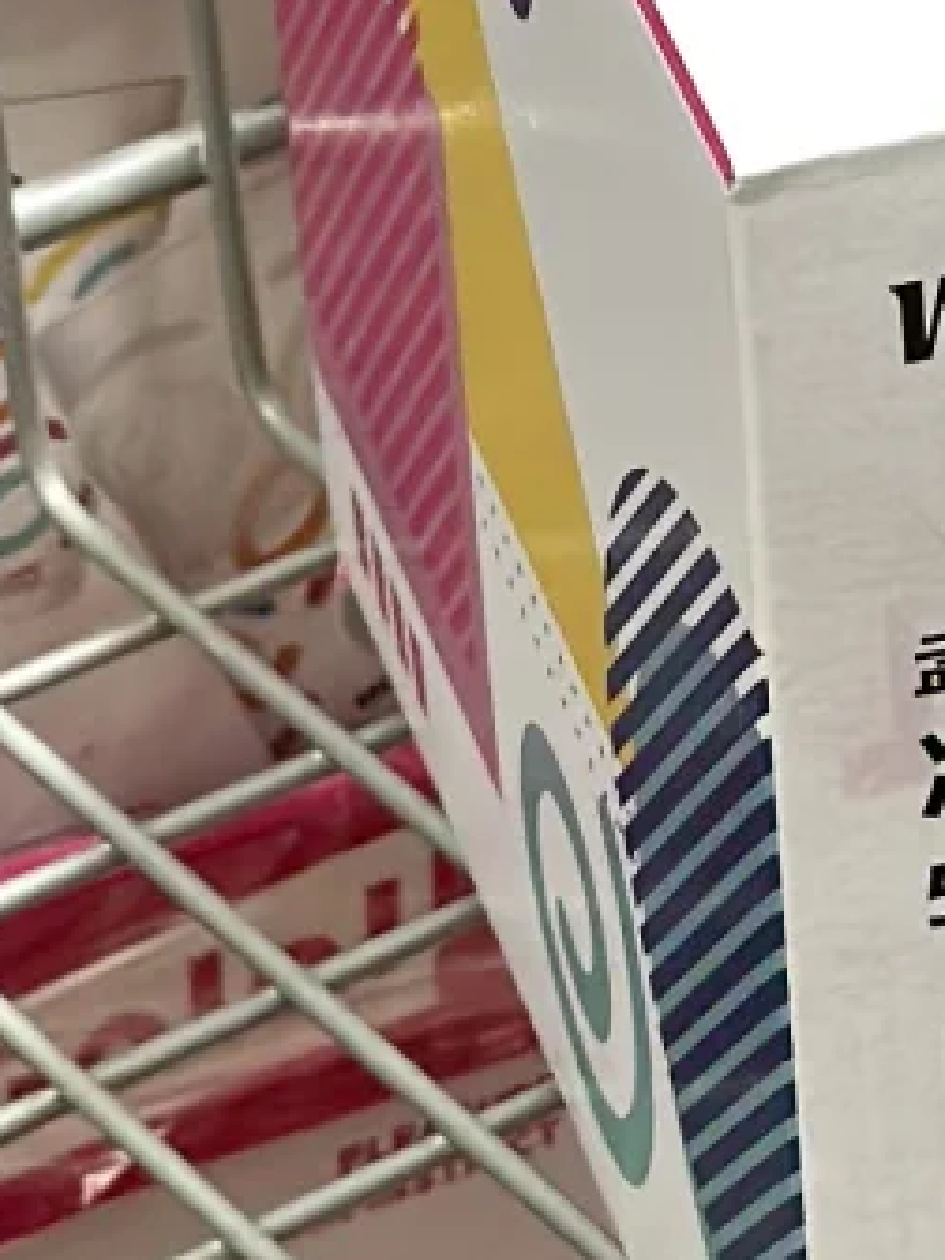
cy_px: -709
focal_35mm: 150
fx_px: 5460
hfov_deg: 9.5
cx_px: 1654
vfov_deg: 12.4
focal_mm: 6.76
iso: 125
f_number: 1.78
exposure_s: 1/95
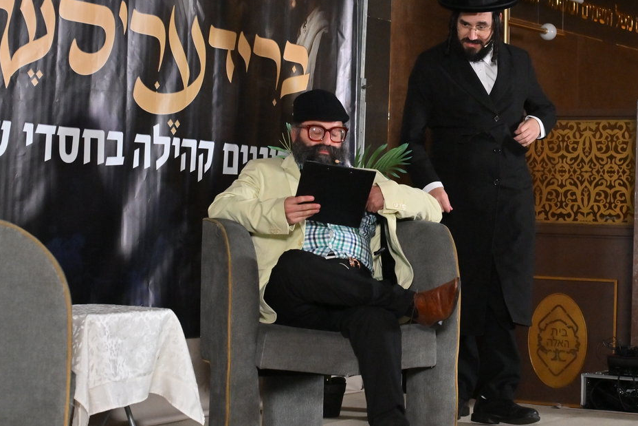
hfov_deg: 21.9
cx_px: 478
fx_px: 1631
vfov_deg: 14.8
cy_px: 140
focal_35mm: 92
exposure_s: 1/200
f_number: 4
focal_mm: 41
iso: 1000
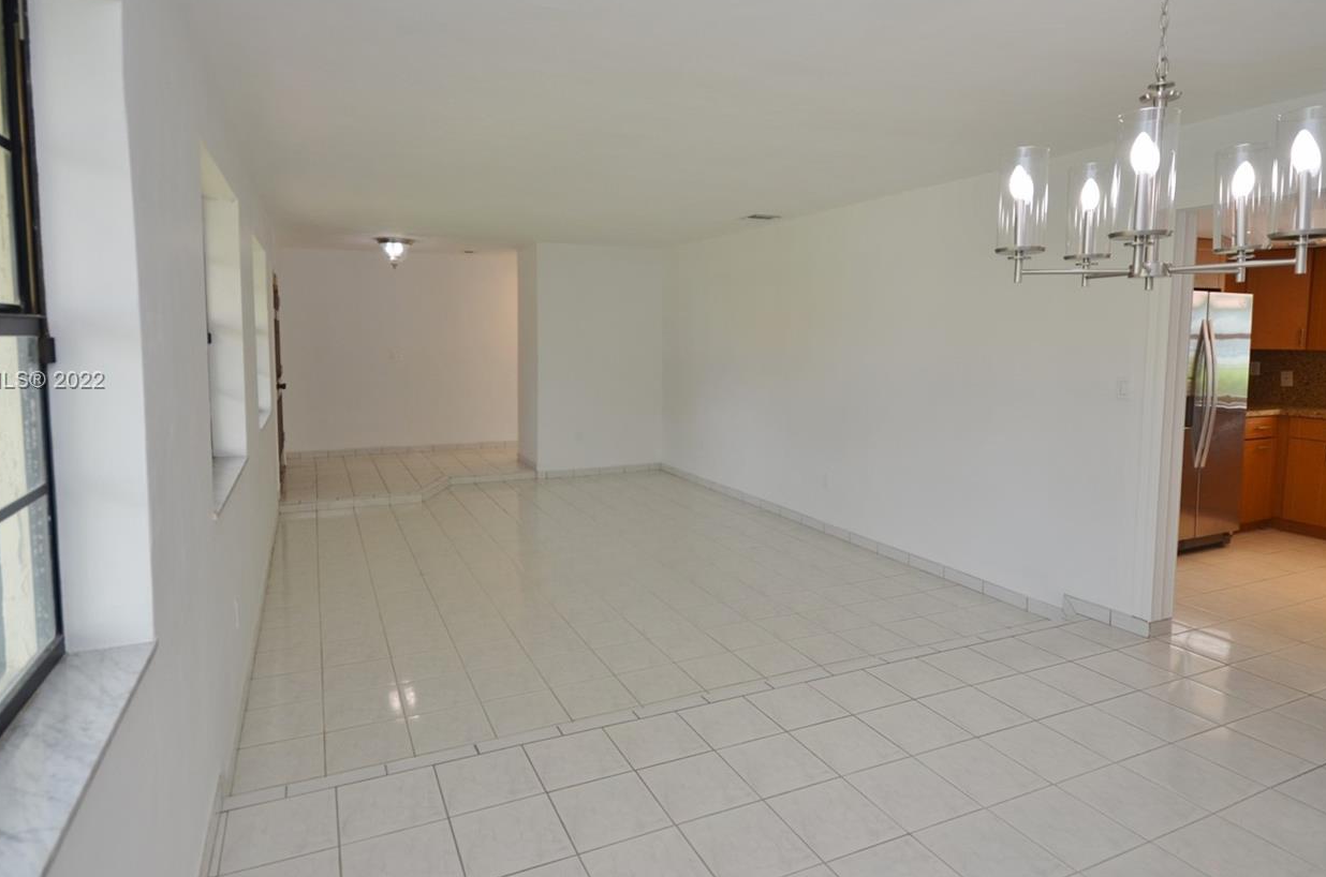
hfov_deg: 77.8
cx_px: 619
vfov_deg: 56.1
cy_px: 382
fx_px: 820
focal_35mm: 22
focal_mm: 11.5
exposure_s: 1/100
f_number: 5
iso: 200
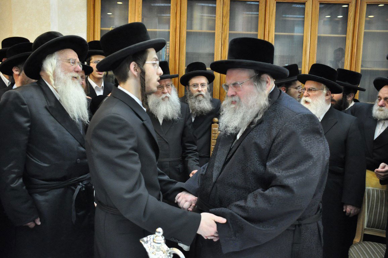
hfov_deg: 59.5
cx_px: 194
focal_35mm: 32
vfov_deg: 41.6
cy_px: 129
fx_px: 339
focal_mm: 21
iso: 2500
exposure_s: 1/125
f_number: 4.5
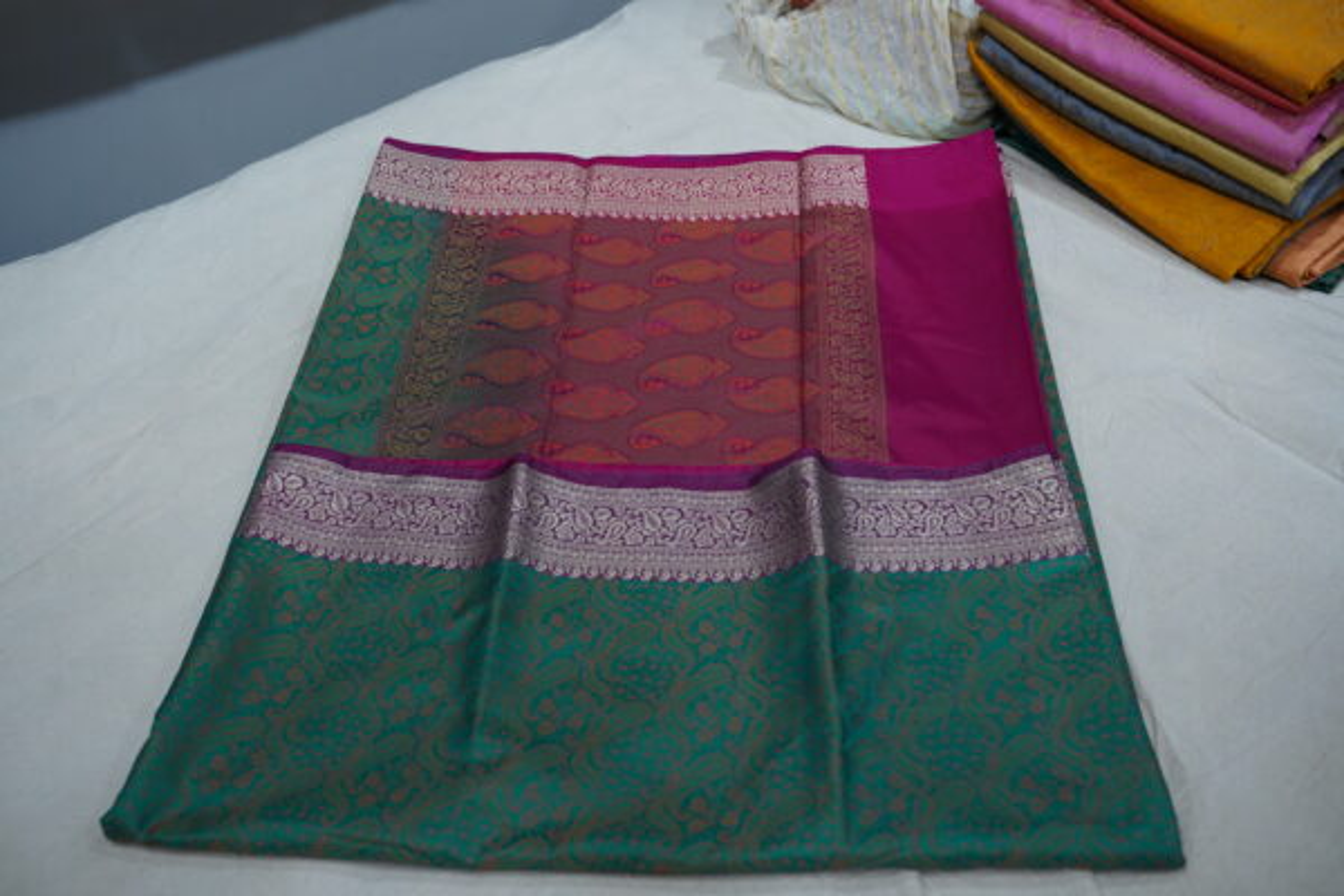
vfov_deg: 41.1
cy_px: 448
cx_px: 672
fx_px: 1195
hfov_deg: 58.7
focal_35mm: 32
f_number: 4.5
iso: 2500
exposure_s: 1/160
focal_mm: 32
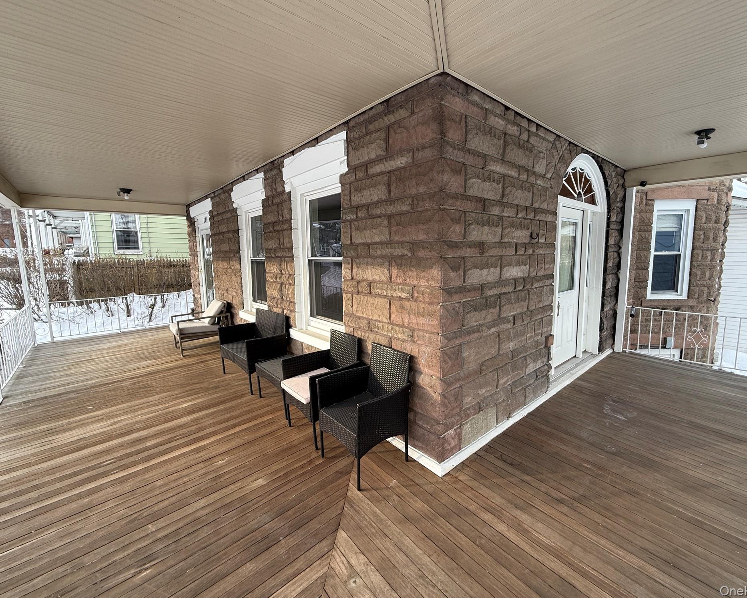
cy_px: 293
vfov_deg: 84.0
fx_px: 332
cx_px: 391
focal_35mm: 15
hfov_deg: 96.7
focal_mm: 2.22
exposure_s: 1/187
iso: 50
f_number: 2.2
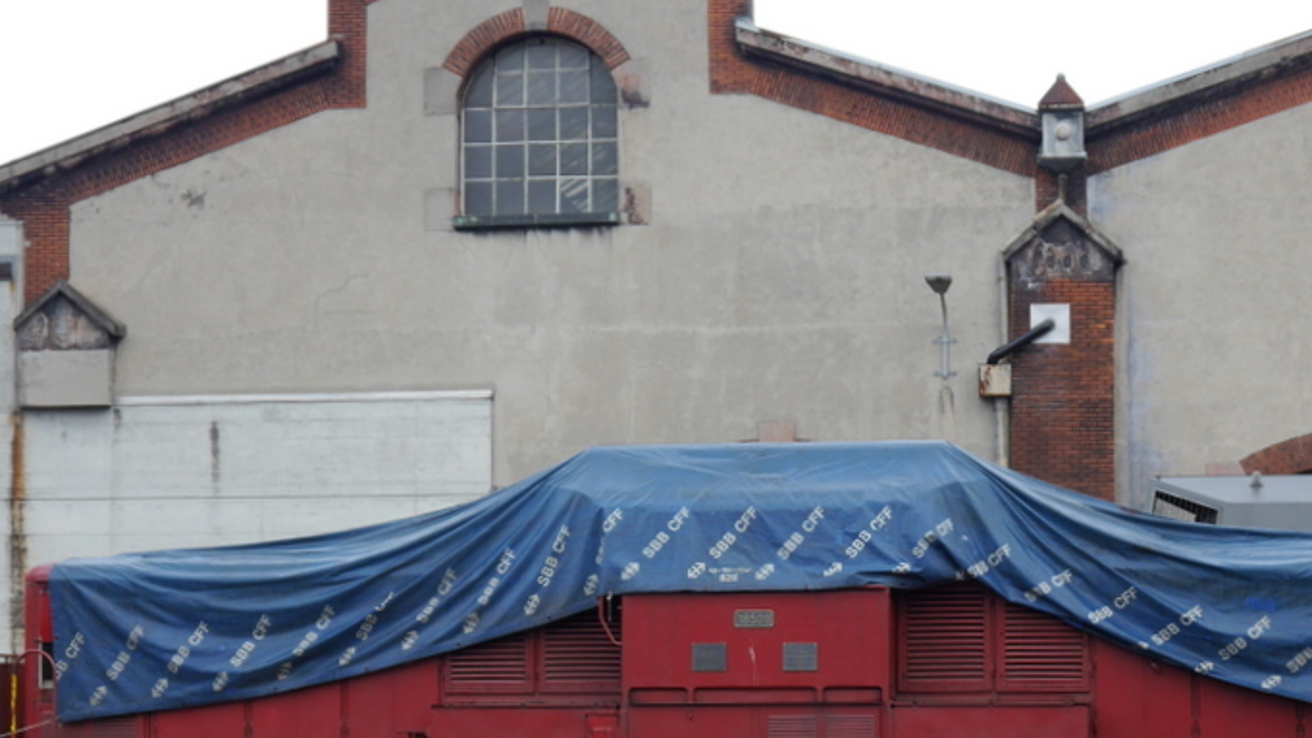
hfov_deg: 26.5
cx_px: 792
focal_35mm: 80
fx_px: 2783
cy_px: 628
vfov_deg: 15.0
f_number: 4.6
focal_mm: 25
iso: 200
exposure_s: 1/60
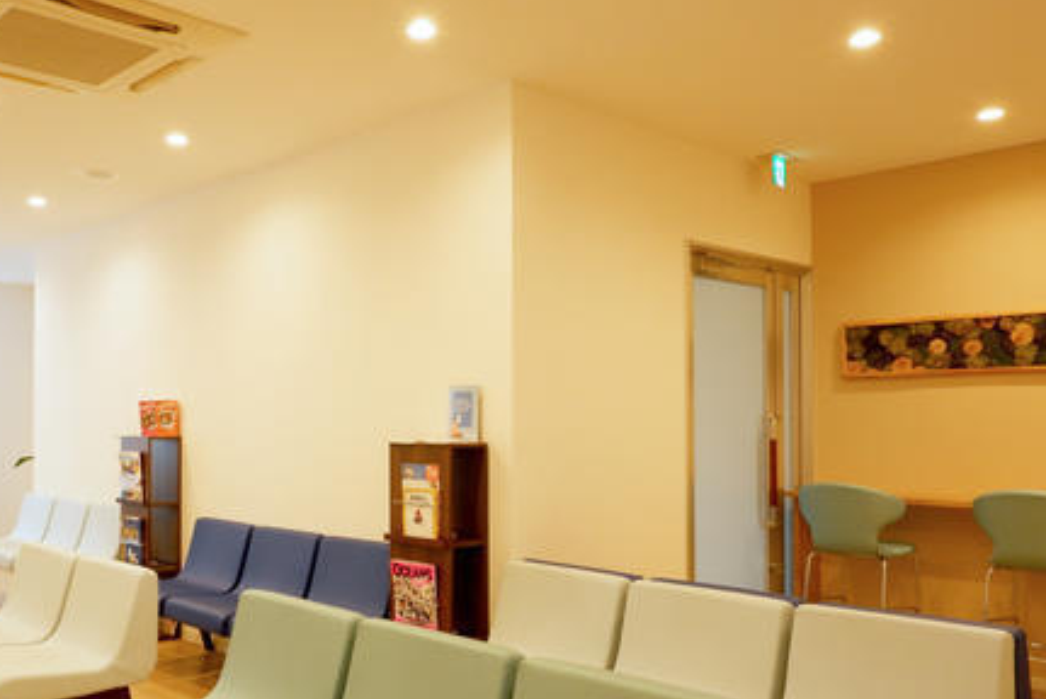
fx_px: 930
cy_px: 427
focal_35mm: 32
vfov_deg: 40.9
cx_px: 381
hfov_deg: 57.8
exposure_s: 1/12
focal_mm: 15
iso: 1600
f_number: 14
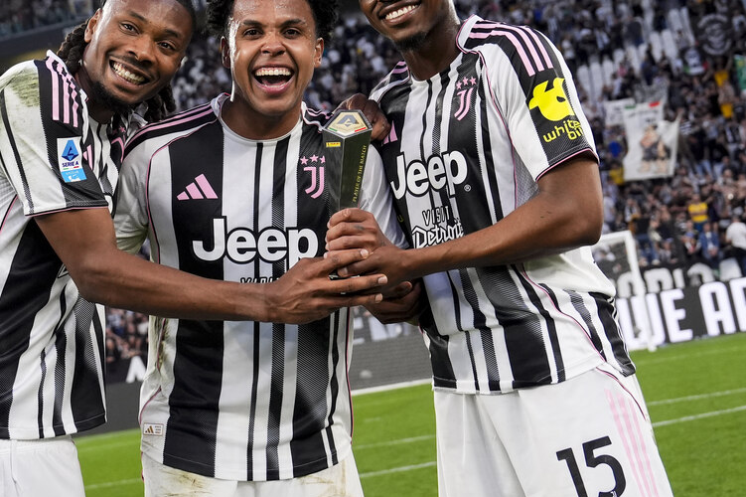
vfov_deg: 19.6
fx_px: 1429
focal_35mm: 69
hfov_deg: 29.0
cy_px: 122
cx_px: 242
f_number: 3.5
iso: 2000
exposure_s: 1/1000
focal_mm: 37
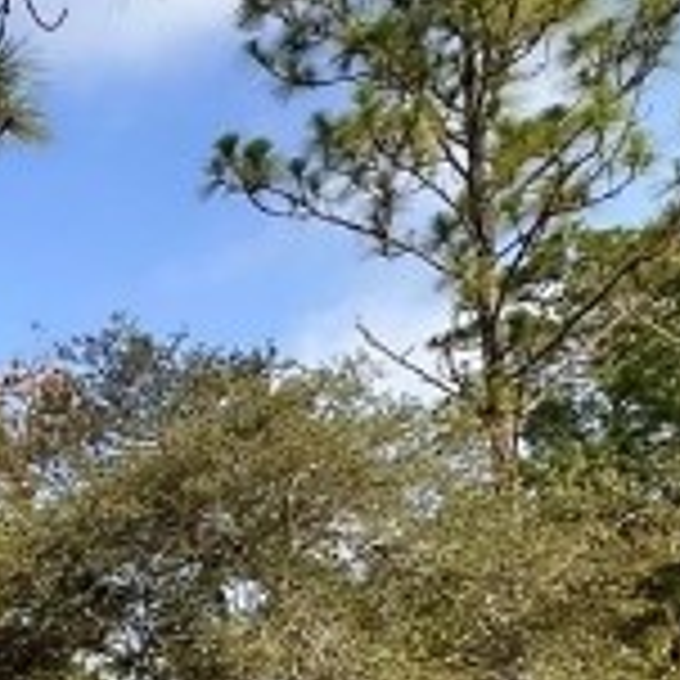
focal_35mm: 84
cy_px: 860
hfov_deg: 15.0
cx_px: -833
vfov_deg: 19.2
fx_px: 1867
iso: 50
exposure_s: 1/1289
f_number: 2.2
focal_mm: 2.22
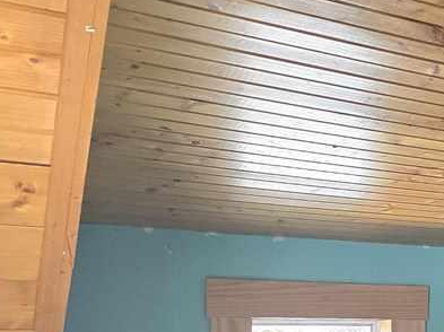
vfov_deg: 19.0
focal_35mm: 75
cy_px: 348
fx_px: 961
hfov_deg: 21.5
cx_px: 678
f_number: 1.7
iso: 125
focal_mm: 6.3
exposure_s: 1/182
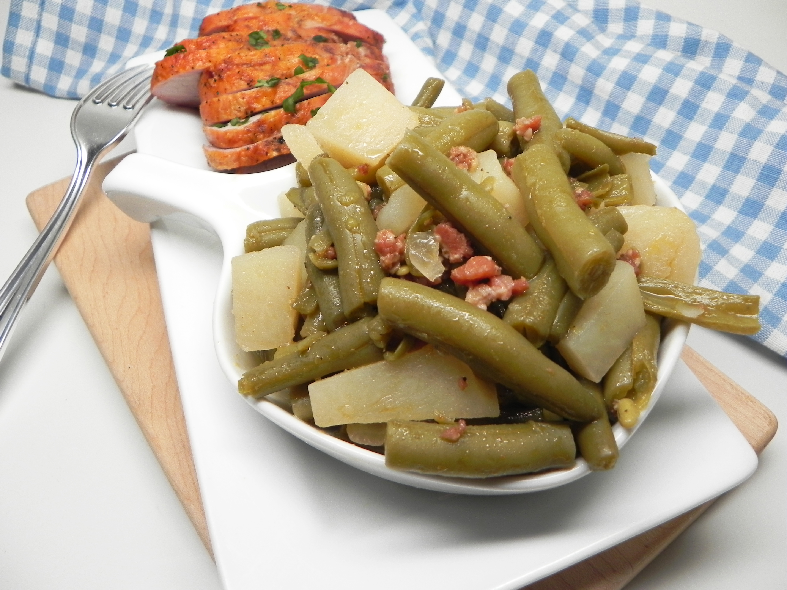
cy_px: 295
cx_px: 394
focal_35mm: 29
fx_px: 659
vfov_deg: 48.2
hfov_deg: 61.7
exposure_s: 1/38.5
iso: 160
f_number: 2.8
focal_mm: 5.2
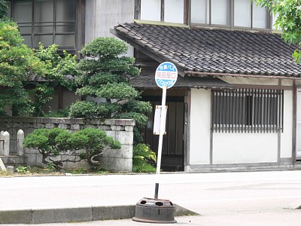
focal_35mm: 160
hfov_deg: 12.3
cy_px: 113
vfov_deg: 9.3
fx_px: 1391
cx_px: 150
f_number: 5.6
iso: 80
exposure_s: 1/100
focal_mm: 33.8
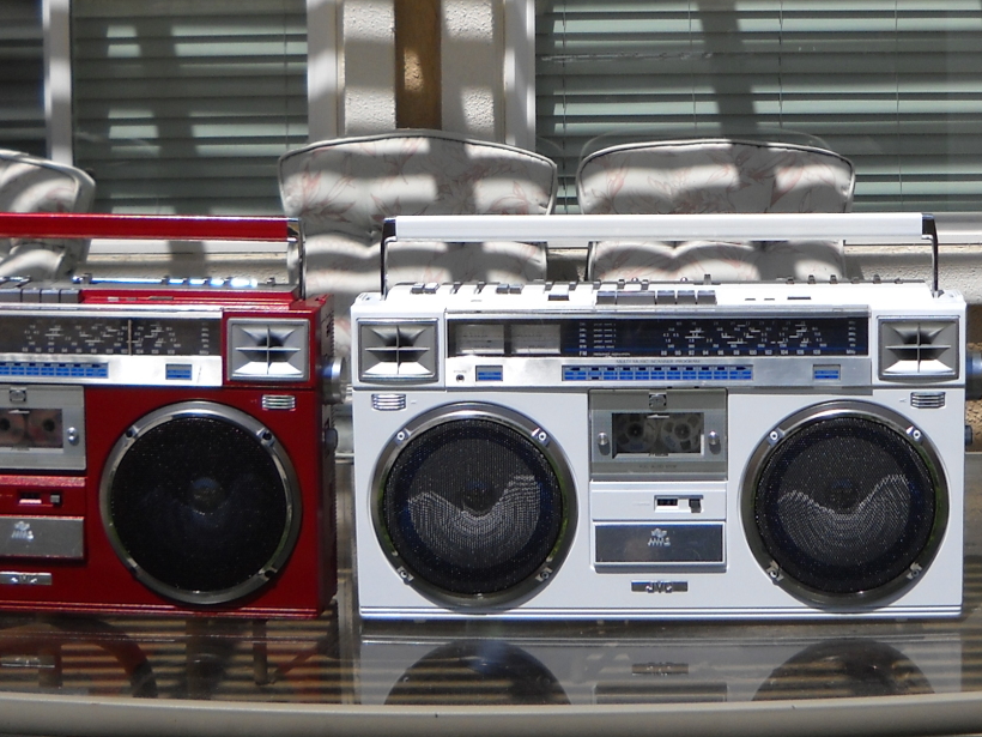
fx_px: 2269
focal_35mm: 80
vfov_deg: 18.4
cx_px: 659
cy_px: 243
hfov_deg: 24.3
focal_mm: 6.72
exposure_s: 1/458
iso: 64
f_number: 5.5
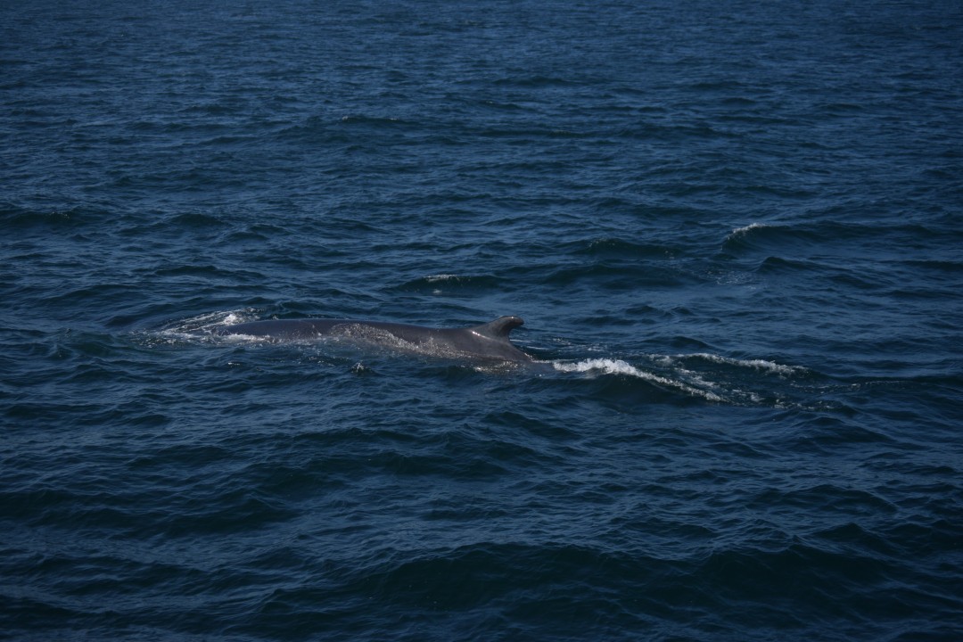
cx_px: 482
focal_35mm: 82
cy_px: 321
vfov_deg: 16.6
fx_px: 2207
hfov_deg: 24.6
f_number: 4
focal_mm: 55
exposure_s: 1/4000
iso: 200
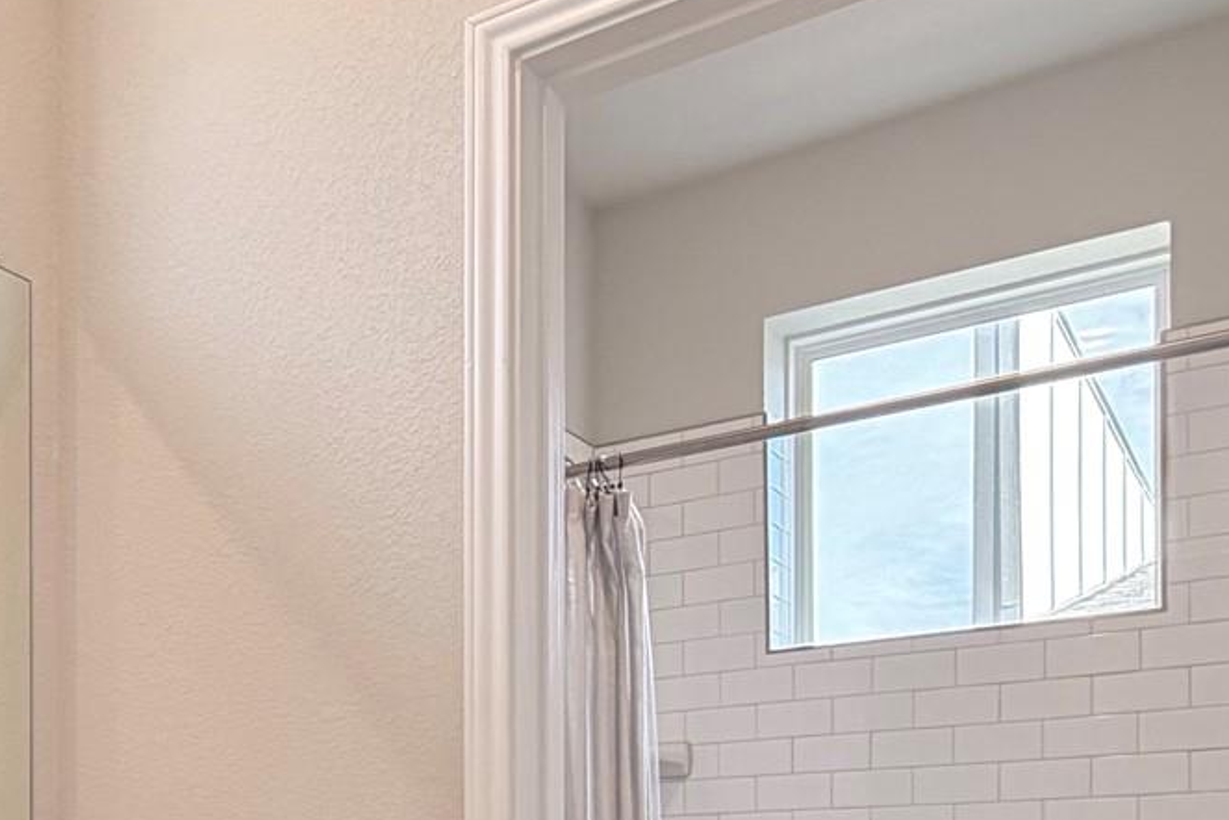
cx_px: 139
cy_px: 922
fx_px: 1536
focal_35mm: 45
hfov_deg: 40.5
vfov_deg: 27.2
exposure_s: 1/120
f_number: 2.2
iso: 80
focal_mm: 2.22
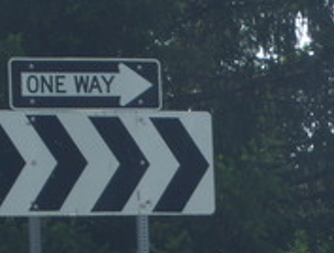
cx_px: 428
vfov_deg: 4.1
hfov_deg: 5.4
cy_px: 336
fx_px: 3524
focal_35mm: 364
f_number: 4.6
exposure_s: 1/250
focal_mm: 18
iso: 100
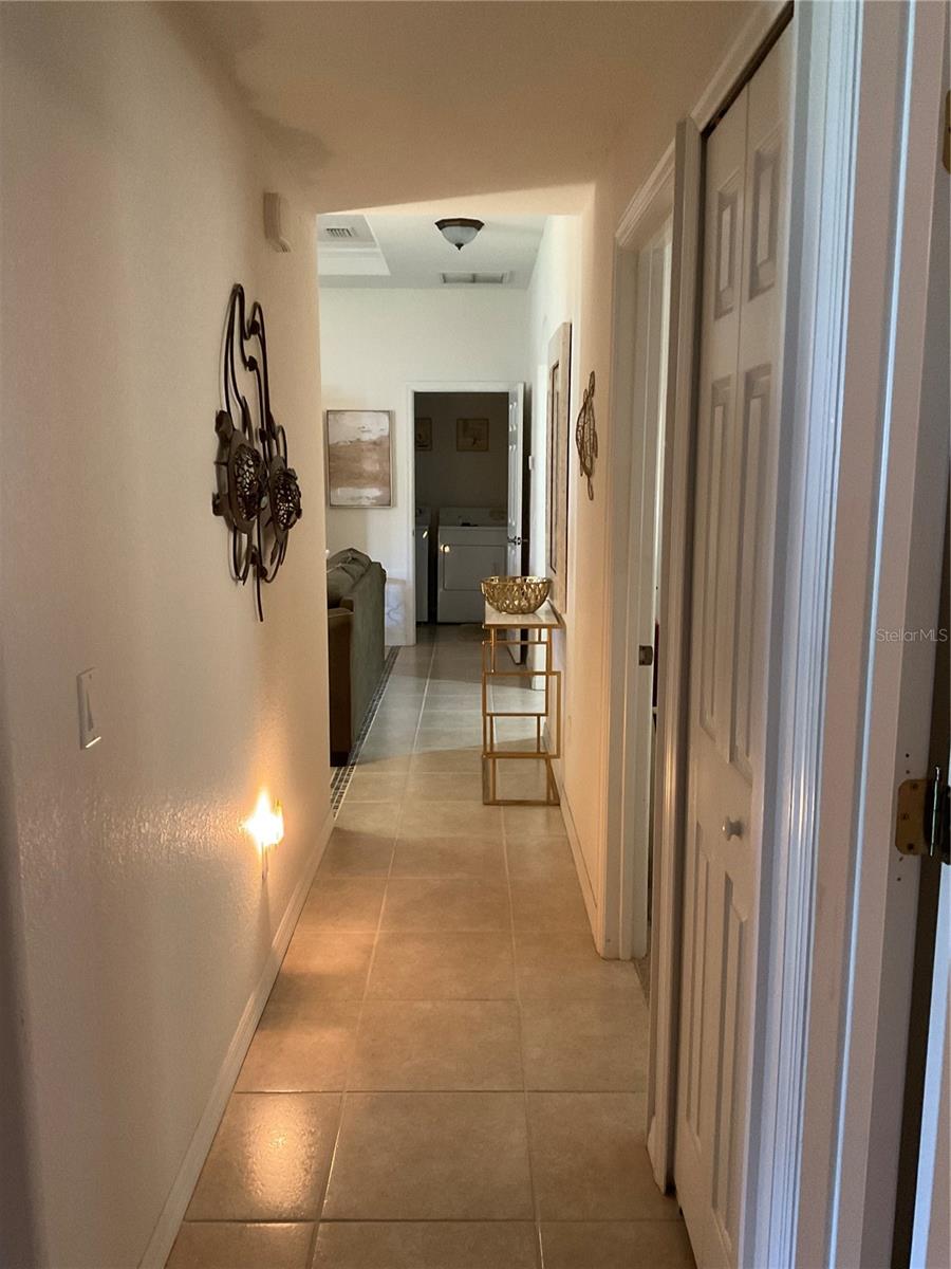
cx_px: 476
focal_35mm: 29
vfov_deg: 61.7
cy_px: 634
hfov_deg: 48.2
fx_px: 1062
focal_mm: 3
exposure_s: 1/30
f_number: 1.8
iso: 250
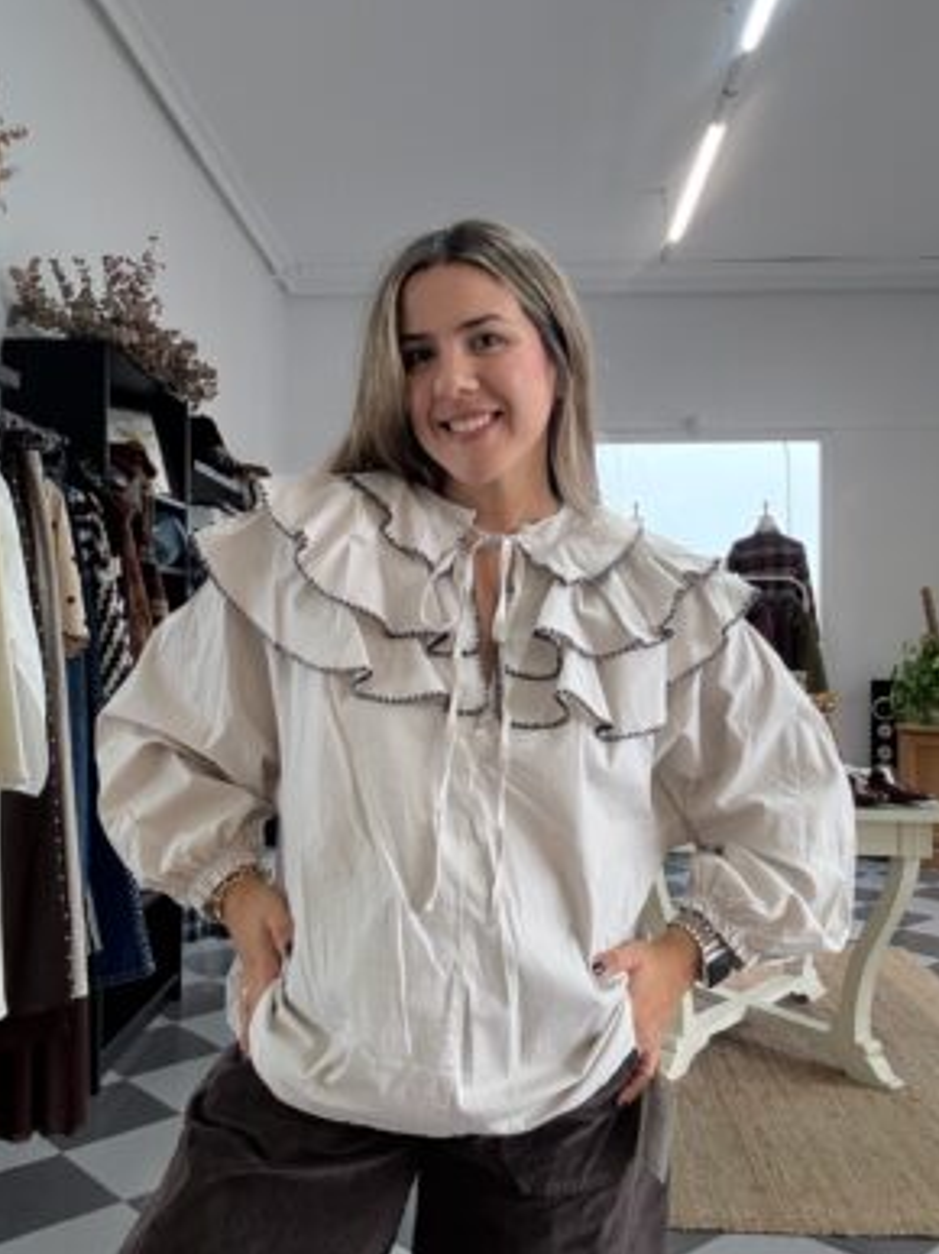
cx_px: 473
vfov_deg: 58.4
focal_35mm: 31
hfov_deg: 45.4
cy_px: 612
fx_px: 1122
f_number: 1.9
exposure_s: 1/50
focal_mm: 2.69
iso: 125
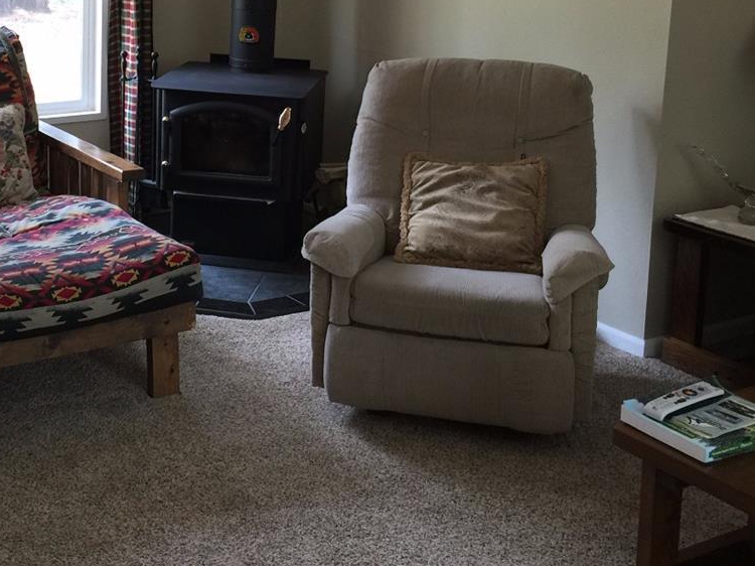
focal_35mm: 58
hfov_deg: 32.6
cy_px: 58
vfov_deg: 24.5
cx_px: 194
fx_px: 1265
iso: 40
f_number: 2.2
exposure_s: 1/30
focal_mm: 4.15
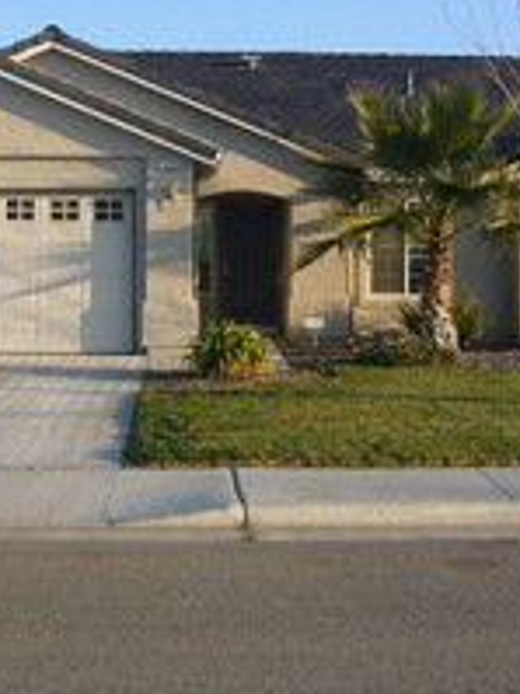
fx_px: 1363
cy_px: 310
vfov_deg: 28.6
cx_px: 223
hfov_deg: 21.6
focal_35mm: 68
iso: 80
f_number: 5.6
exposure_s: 1/200
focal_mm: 4.6
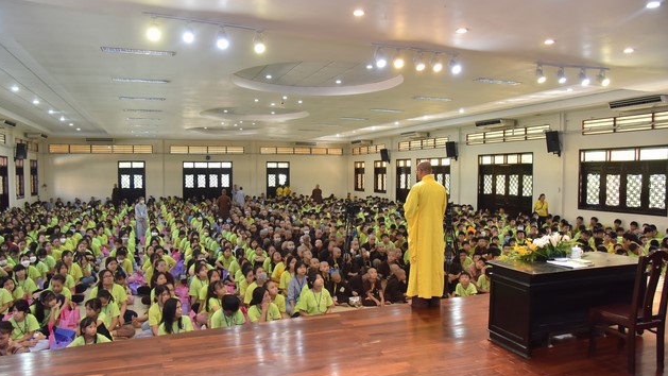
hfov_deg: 71.9
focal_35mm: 26
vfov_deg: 44.4
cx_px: 325
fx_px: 461
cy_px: 195
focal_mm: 24
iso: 2000
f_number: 5
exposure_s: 1/125
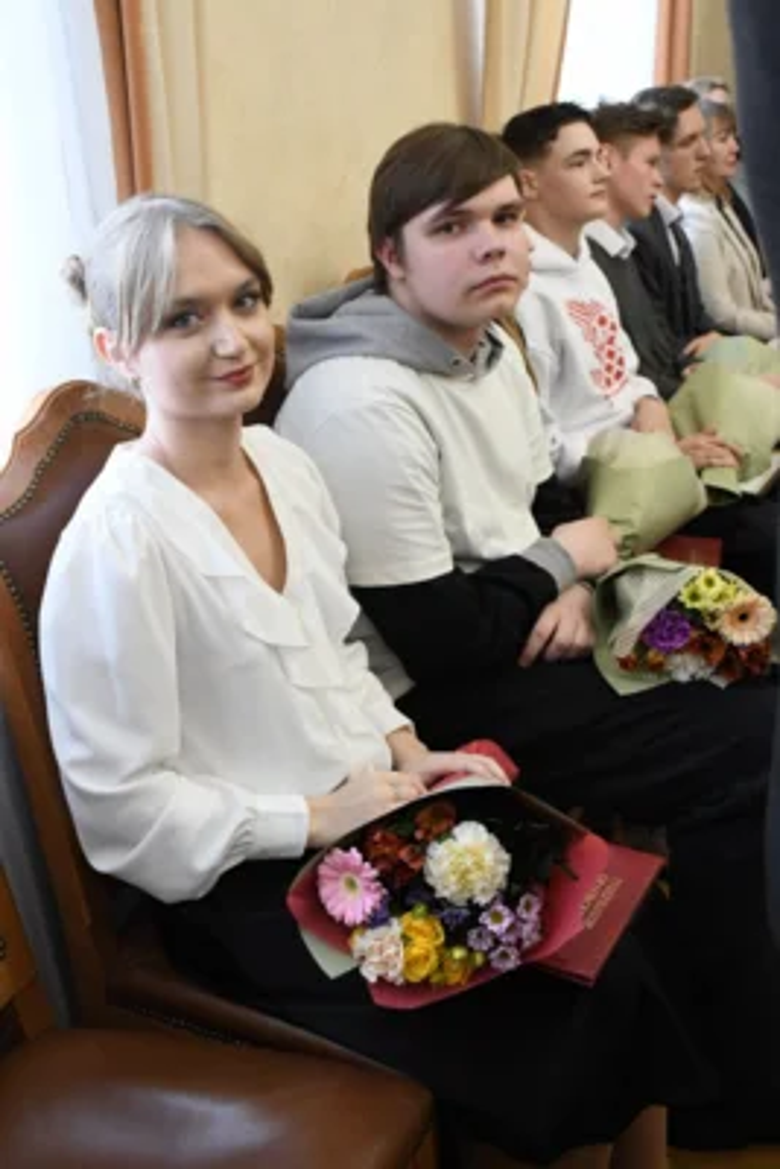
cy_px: 584
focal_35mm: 39
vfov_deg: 49.5
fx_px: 1266
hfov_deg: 34.2
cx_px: 390
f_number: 6.3
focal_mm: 26
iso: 1600
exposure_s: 1/80
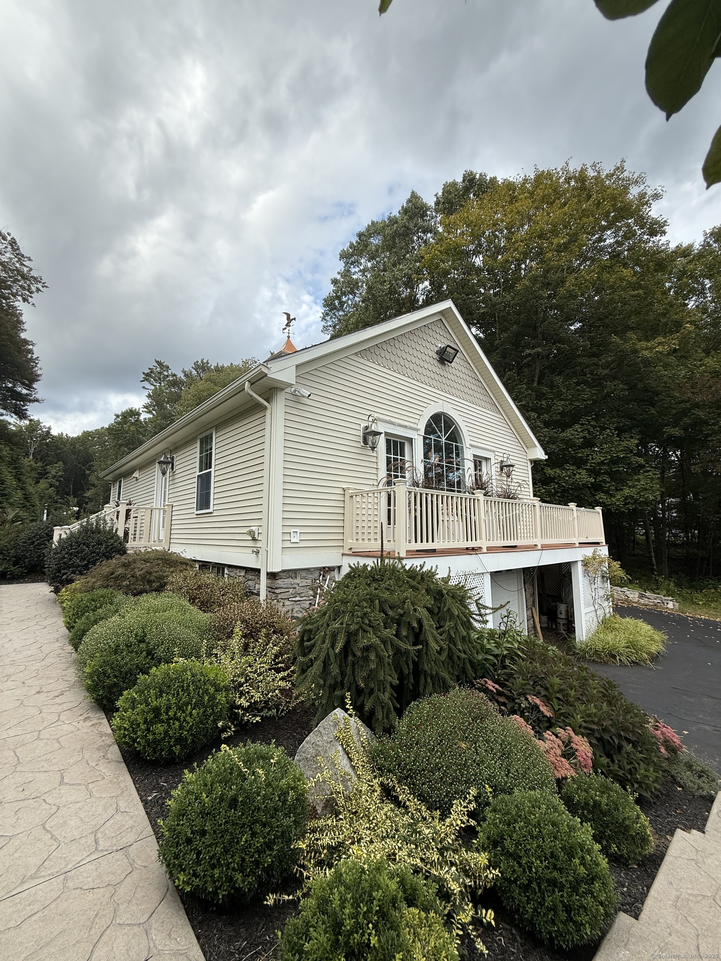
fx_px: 389
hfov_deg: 85.7
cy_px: 480
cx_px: 360
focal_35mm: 14
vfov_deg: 102.1
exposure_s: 1/625
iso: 50
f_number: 2.2
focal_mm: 2.22
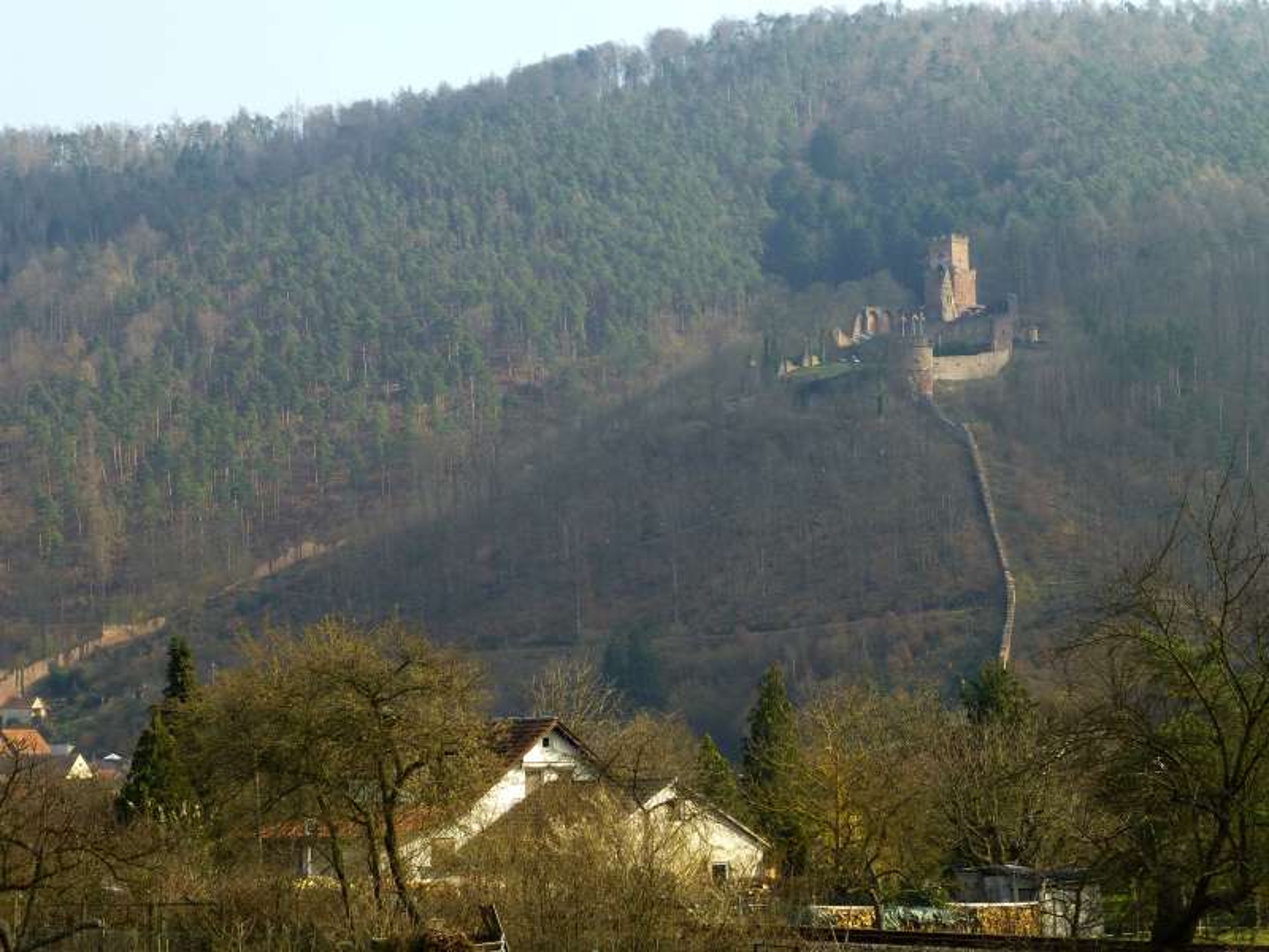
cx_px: 634
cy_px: 476
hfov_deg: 21.5
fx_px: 3336
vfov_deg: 16.2
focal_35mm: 91
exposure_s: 1/160
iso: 100
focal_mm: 15.1
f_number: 5.2
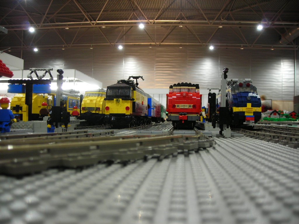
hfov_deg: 49.0
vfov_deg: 37.7
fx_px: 328
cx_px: 150
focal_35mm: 38
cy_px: 112
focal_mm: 6.3
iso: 100
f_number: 3.2
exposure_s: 1/1.9
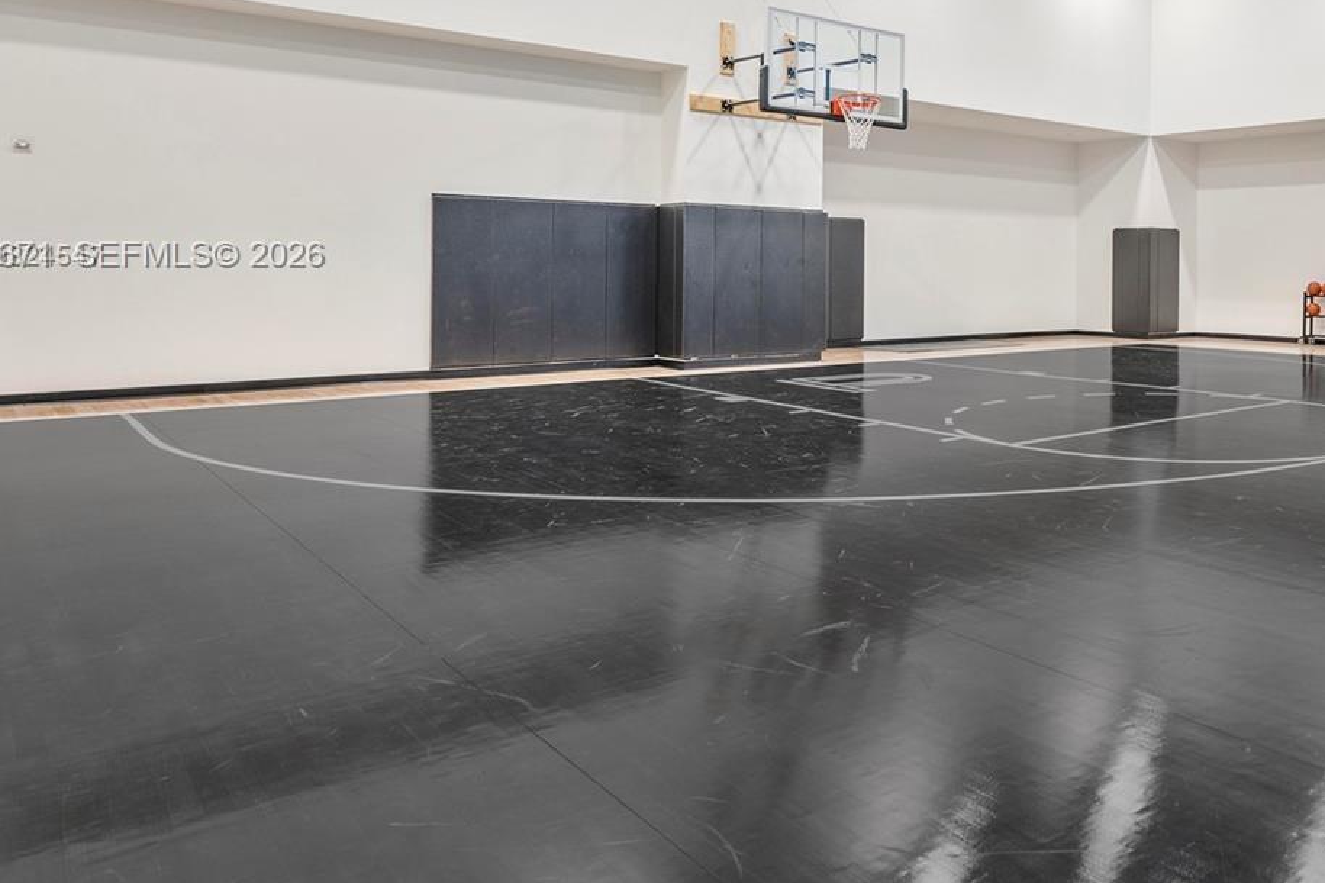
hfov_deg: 60.9
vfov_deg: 45.3
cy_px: 257
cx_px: 1032
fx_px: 1030
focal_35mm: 28
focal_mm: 16
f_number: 7.1
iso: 400
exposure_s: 1/30
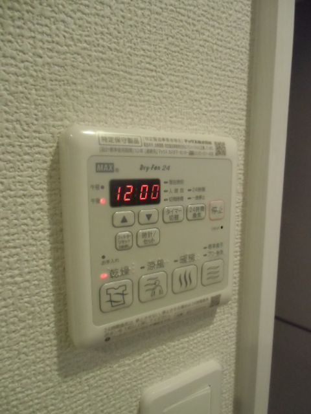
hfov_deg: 56.8
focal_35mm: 24
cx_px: 156
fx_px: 287
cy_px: 207
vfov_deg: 71.6
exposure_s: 1/80
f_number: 3
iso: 800
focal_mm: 4.24
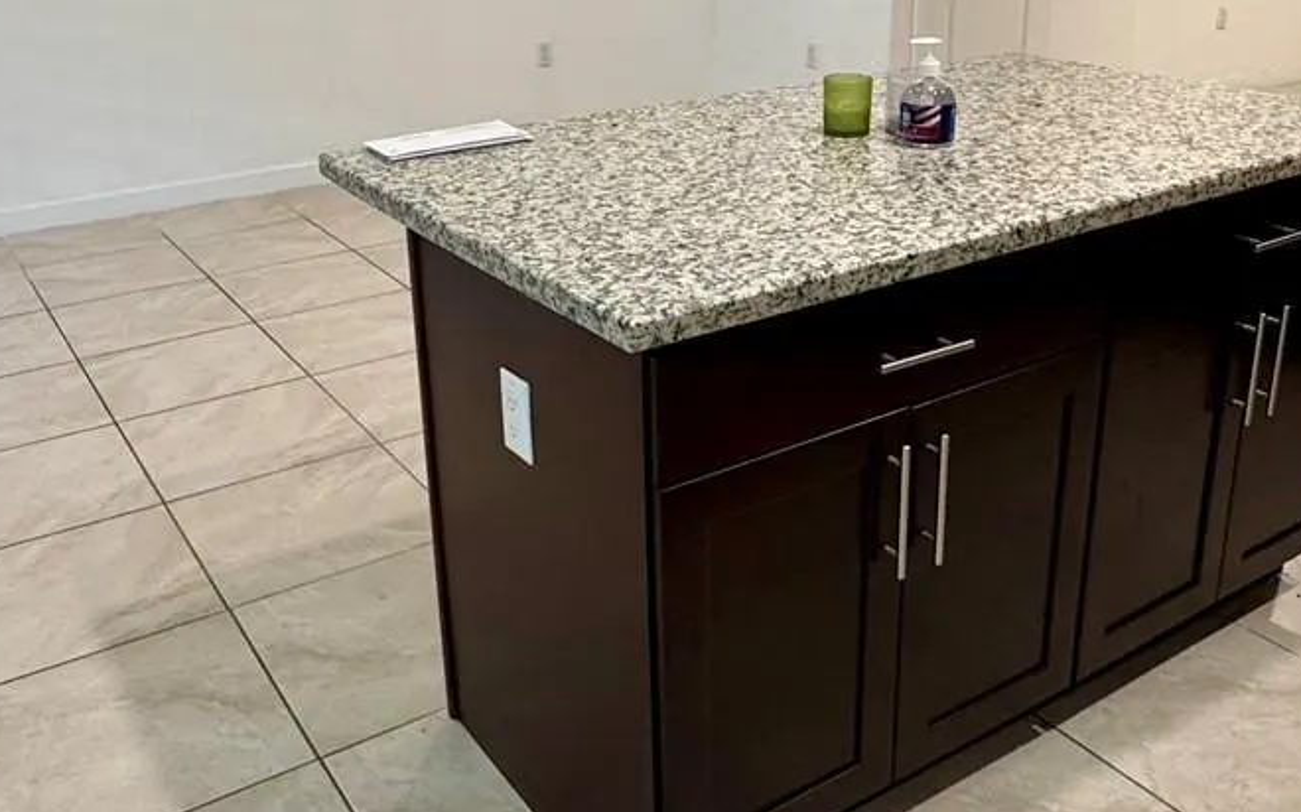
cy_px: 298
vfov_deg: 35.1
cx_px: 666
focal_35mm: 36
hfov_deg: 54.0
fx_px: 1276
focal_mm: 2.22
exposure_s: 1/60
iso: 250
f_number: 2.2
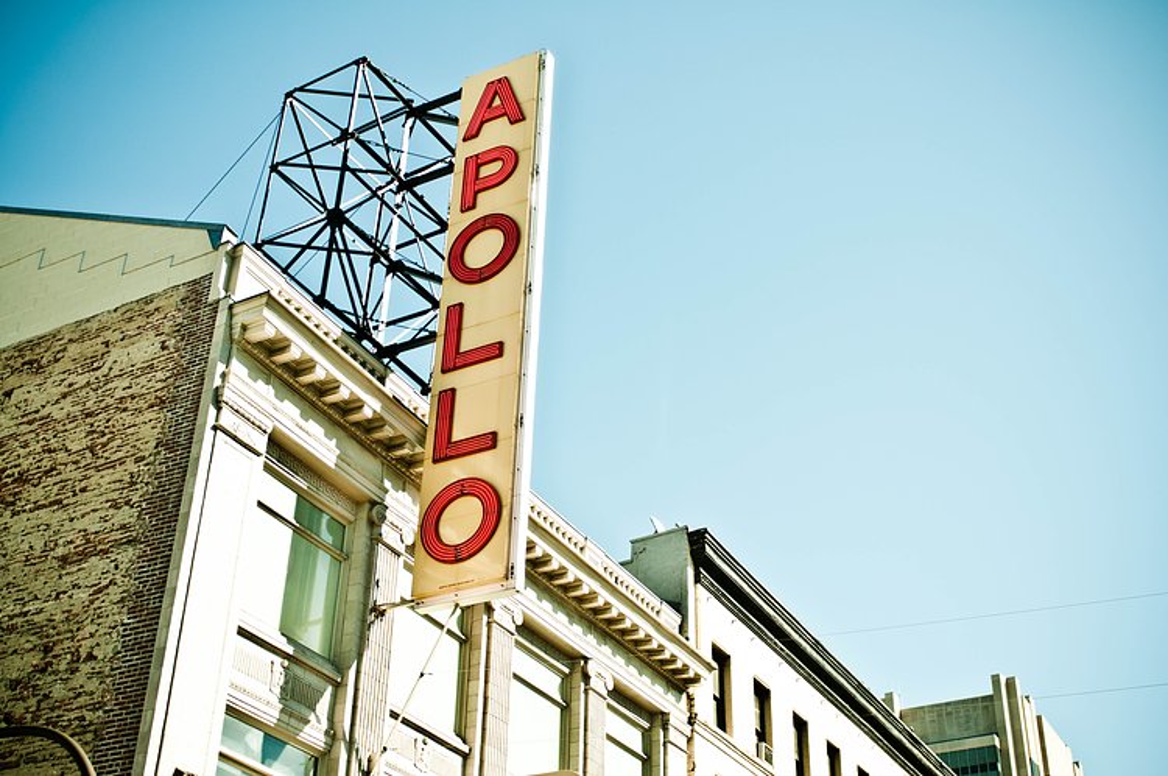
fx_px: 1361
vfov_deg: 31.8
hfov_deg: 46.5
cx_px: 584
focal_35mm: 42
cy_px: 388
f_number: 4.5
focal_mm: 28
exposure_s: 1/1000
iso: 200
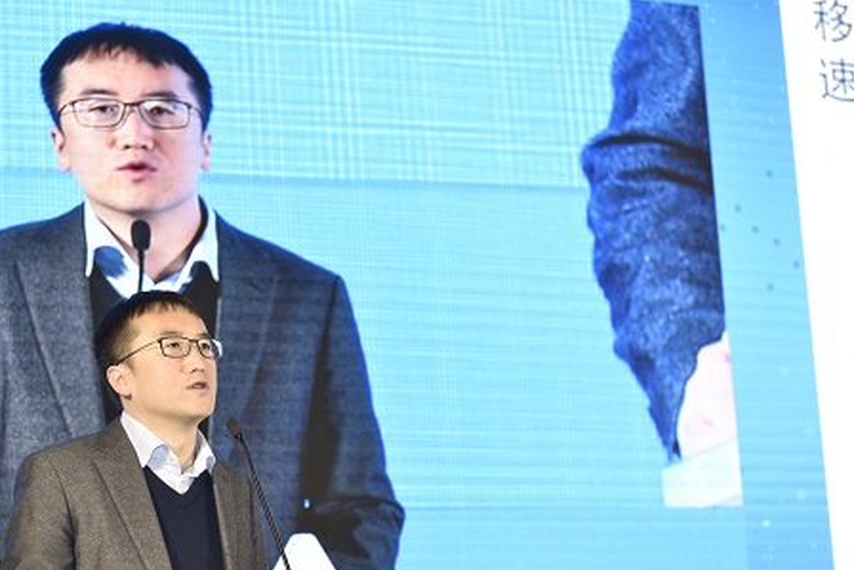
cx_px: 309
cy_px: 377
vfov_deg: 16.4
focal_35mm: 83
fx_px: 1969
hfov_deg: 24.4
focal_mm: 62
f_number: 3.5
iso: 800
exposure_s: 1/125
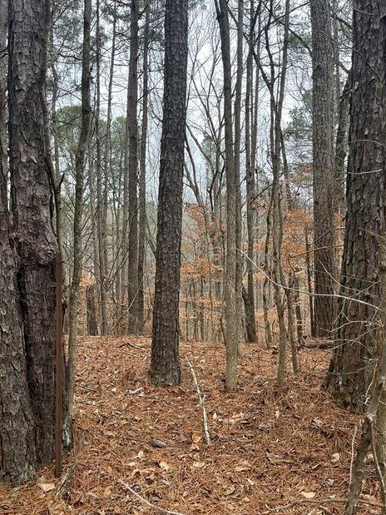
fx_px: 416
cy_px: 272
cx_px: 197
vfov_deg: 63.4
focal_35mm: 28
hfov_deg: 49.7
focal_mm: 5.1
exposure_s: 1/240
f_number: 1.6
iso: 40
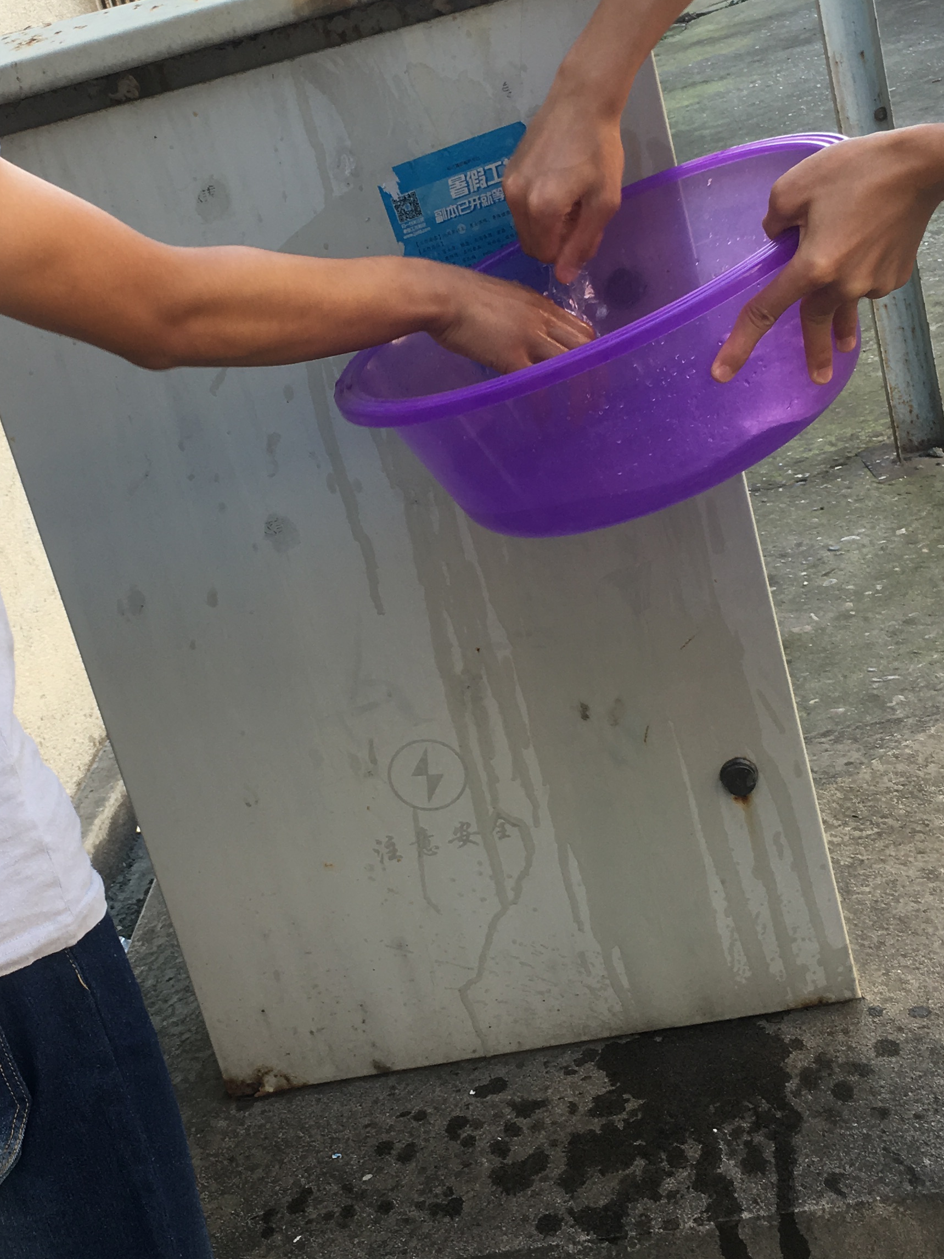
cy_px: 534
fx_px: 1854
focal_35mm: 51
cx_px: 347
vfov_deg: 37.4
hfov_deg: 28.4
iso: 25
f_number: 2.2
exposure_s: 1/105
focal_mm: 4.15
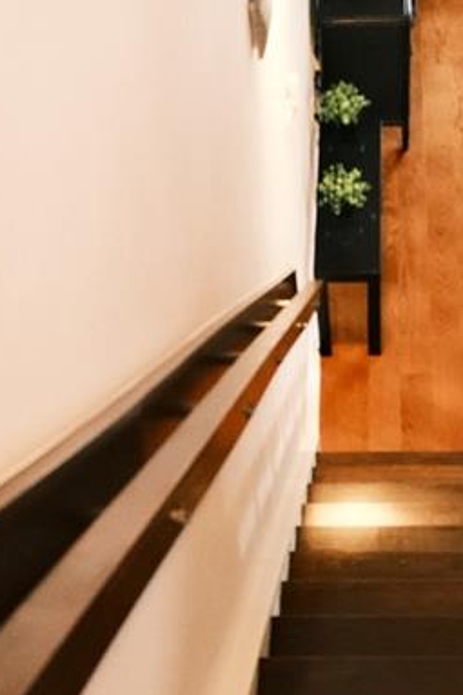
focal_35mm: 72
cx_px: 351
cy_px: 639
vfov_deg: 27.0
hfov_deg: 18.8
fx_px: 1390
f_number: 3.5
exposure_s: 1/45
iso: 6400
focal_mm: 15
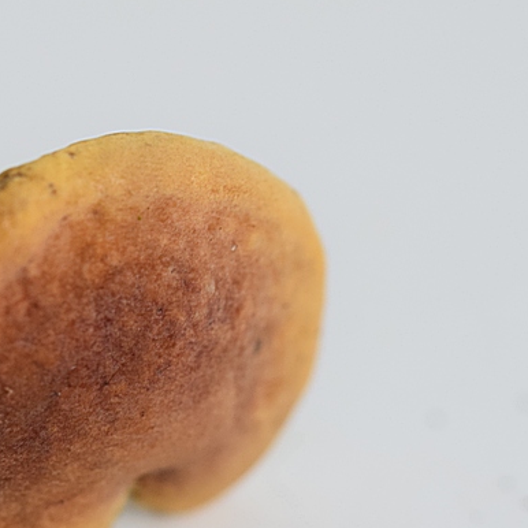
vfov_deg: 11.0
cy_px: 352
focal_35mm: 159
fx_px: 2744
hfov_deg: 10.9
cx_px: -4
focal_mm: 60
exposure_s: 1/125
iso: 800
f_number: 5
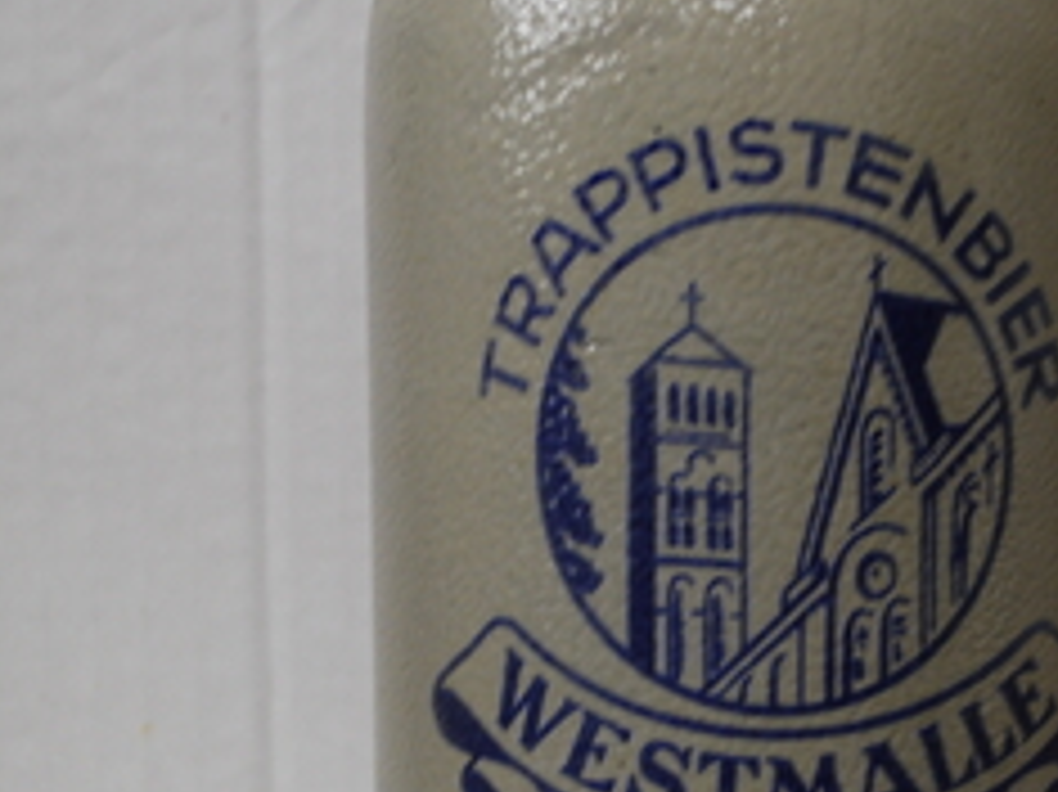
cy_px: 518
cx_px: 752
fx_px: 4063
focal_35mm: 133
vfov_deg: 11.1
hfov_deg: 14.8
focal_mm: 36
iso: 400
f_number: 5.3
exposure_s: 1/8
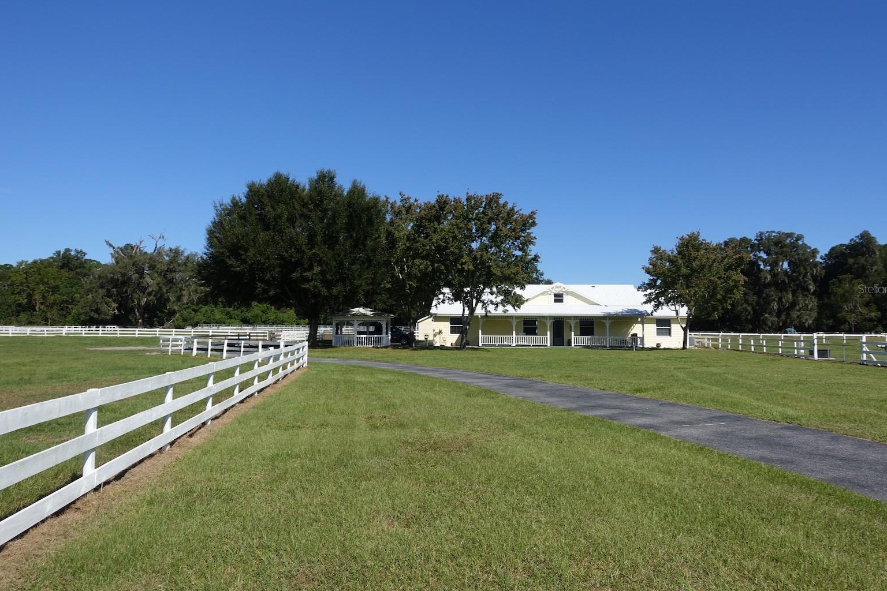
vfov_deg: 51.3
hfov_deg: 71.5
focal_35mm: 25
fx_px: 616
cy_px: 289
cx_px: 450
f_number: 5.6
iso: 125
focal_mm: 8.8
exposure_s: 1/640
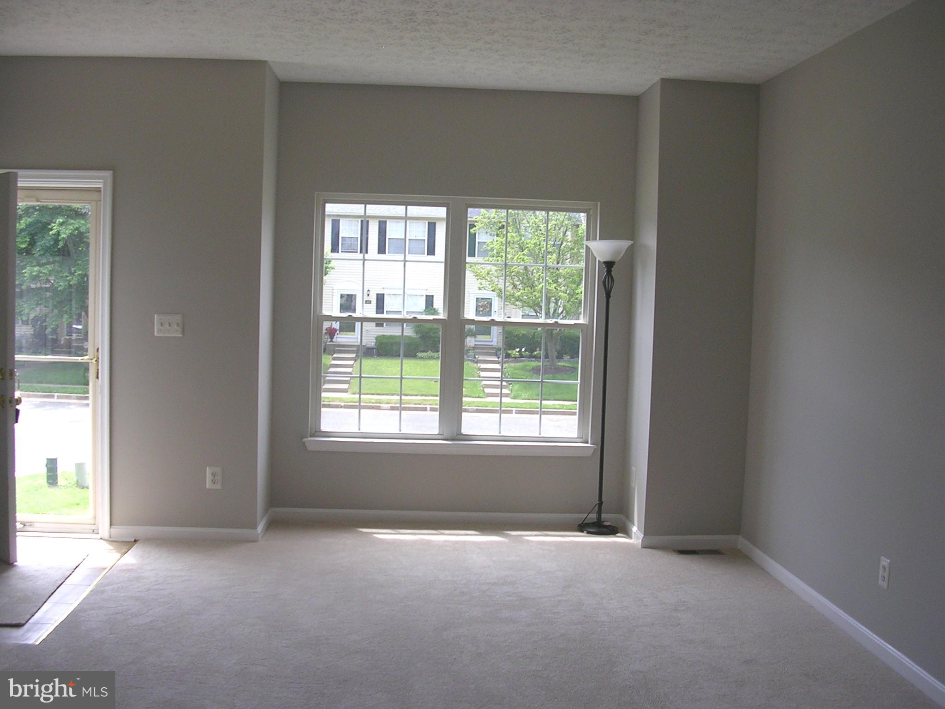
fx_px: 1037
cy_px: 354
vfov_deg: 37.7
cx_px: 472
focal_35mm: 38
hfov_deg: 49.0
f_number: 2.8
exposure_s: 1/230
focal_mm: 5.8
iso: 50
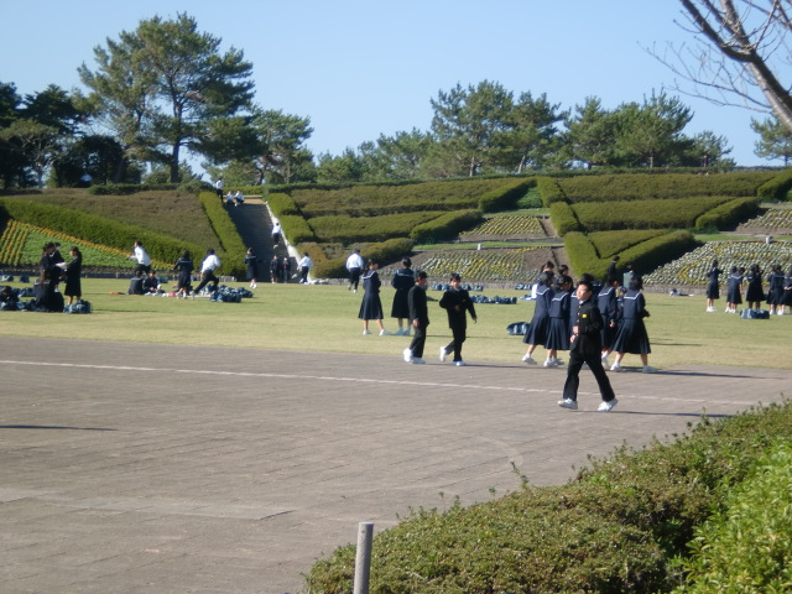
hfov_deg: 18.5
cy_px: 297
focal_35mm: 106
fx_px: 2425
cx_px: 396
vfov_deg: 14.0
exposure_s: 1/200
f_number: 5.9
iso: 64
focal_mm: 18.9
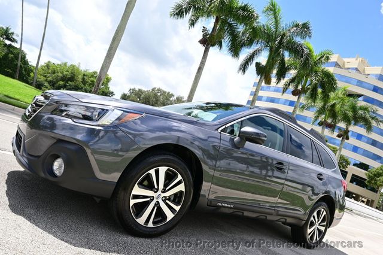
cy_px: 128
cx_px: 192
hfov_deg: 73.8
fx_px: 255
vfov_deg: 53.1
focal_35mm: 24
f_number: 7.1
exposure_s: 1/200
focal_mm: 16
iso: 100
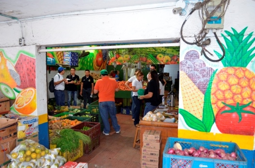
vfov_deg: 47.7
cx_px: 128
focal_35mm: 27
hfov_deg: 67.5
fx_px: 191
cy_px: 84
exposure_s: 1/60
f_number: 3.5
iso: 1250
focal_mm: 18
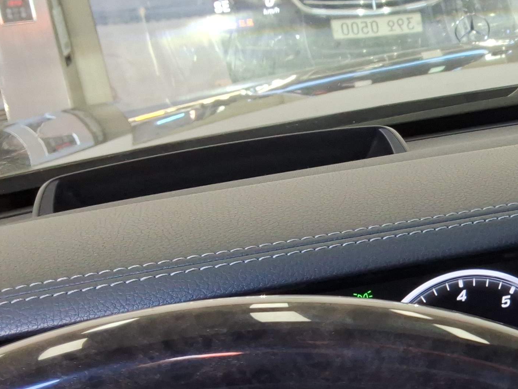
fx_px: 973
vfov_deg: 22.6
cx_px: 592
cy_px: 226
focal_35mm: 65
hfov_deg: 27.0
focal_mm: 2.91
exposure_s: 1/60
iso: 57
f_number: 1.9
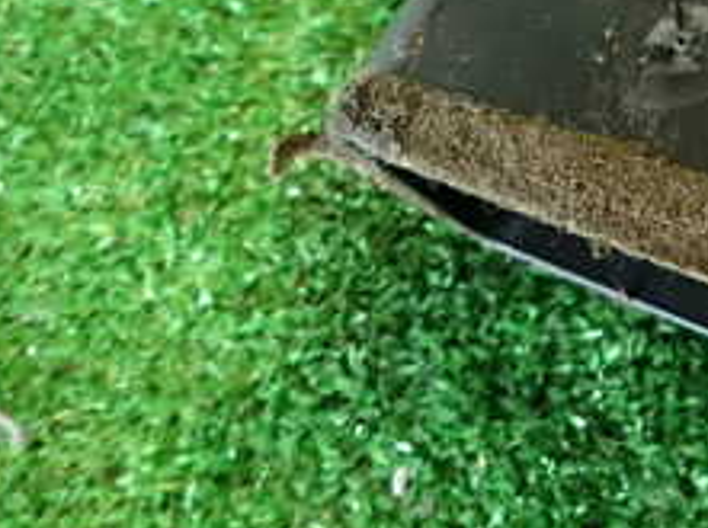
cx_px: 871
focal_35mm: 68
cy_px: -144
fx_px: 1389
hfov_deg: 25.4
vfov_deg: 19.9
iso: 250
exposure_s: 1/30
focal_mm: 4.5
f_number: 2
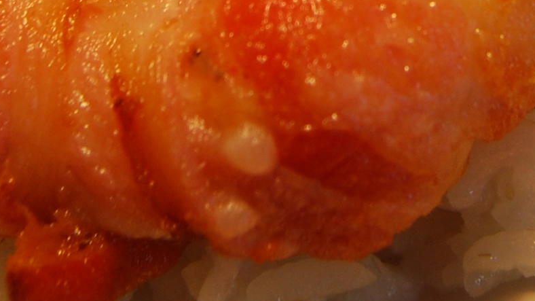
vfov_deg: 6.7
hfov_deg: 12.6
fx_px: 2411
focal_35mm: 170
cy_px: -461
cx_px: 403
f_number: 4.5
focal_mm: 22
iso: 200
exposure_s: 1/80
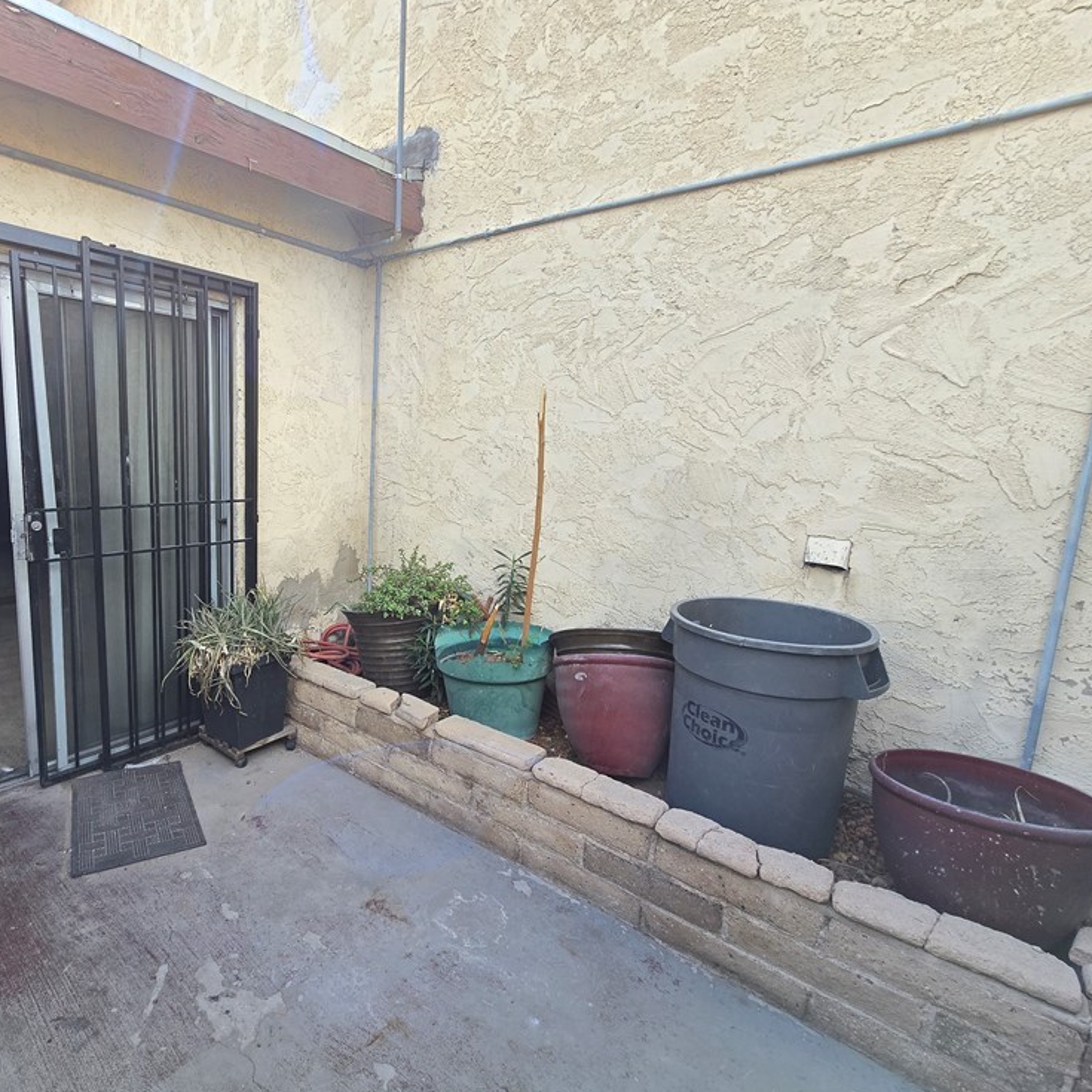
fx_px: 571
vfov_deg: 87.4
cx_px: 365
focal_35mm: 16
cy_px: 550
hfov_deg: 84.5
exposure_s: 1/430
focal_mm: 2.2
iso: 50
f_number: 2.2
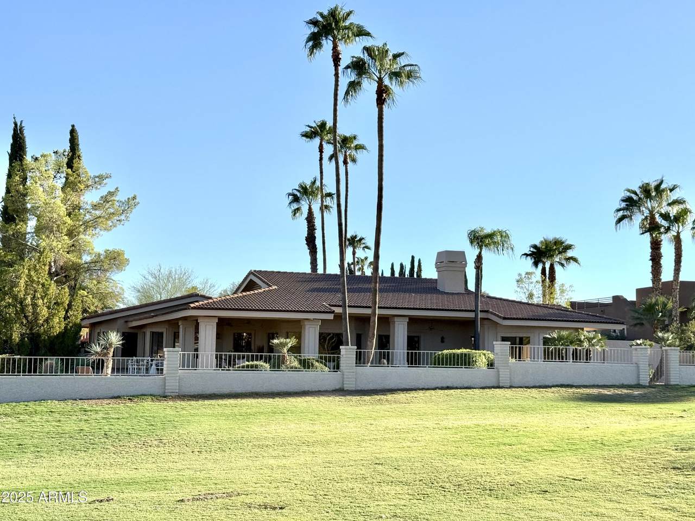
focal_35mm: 48
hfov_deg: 39.7
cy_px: 260
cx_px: 348
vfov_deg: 30.3
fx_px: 964
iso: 64
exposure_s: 1/4878
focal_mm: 6.76
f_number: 1.78
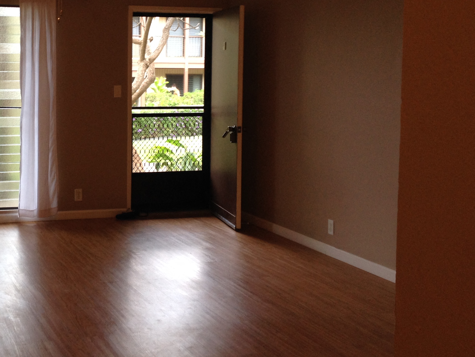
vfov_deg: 23.9
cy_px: 117
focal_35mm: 61
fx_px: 837
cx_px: 91
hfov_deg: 30.8
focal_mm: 4.28
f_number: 2.4
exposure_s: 1/40
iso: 64
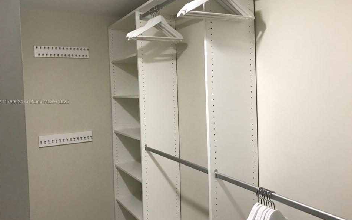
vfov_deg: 41.8
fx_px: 288
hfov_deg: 62.9
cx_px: 176
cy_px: 102
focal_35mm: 30
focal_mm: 3.99
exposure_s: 1/20
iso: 40
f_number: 1.8
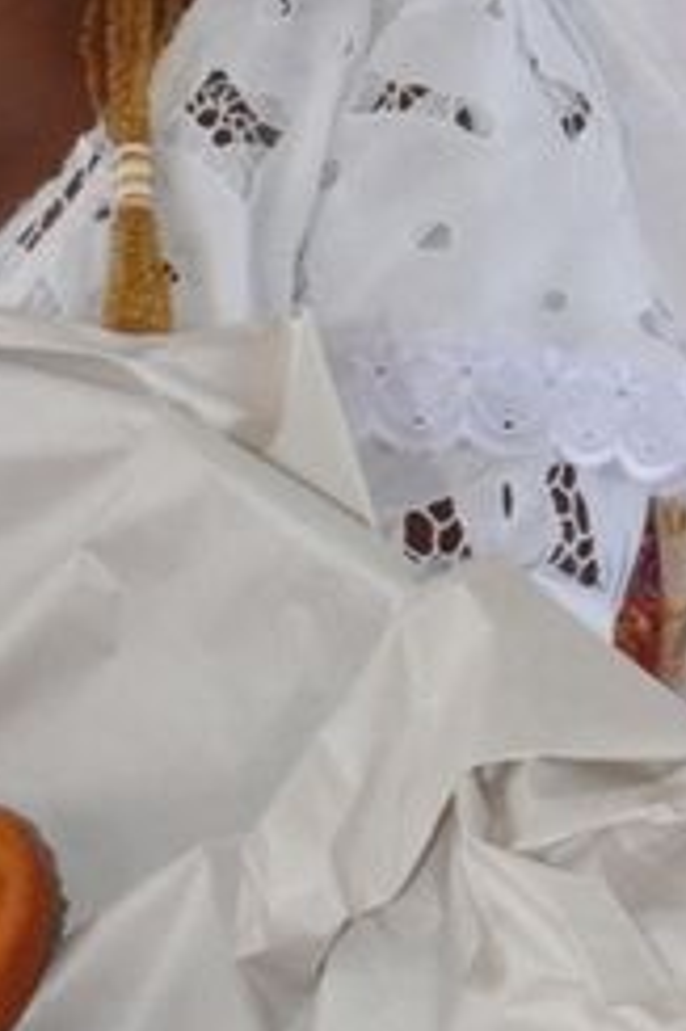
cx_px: -227
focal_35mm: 125
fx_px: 3578
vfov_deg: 16.4
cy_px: 452
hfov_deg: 10.7
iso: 5000
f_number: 25
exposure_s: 1/250
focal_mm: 28
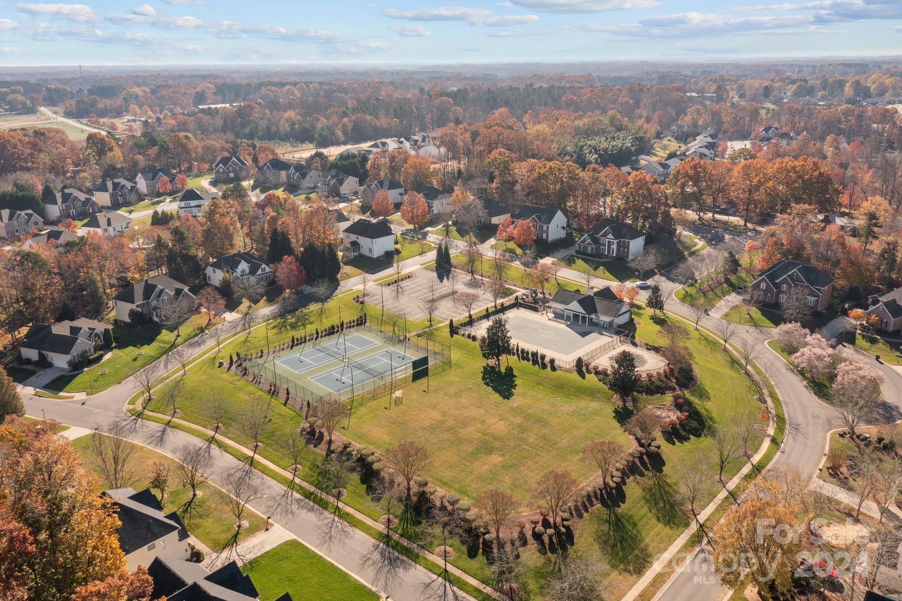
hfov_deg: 65.5
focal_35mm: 28
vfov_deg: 46.4
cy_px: 300
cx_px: 451
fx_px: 701
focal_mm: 10.26
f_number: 6.3
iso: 100
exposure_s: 1/500
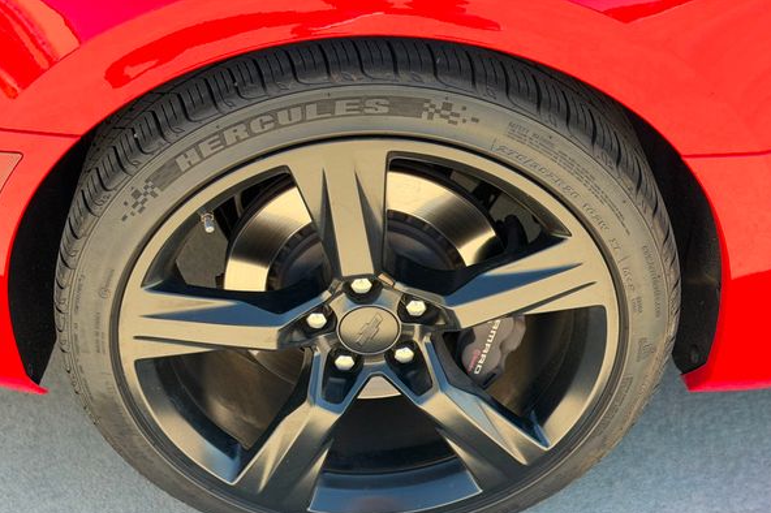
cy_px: 311
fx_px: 1156
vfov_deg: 25.0
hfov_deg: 36.9
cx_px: 372
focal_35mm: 54
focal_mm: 6.76
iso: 80
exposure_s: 1/346
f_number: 1.78
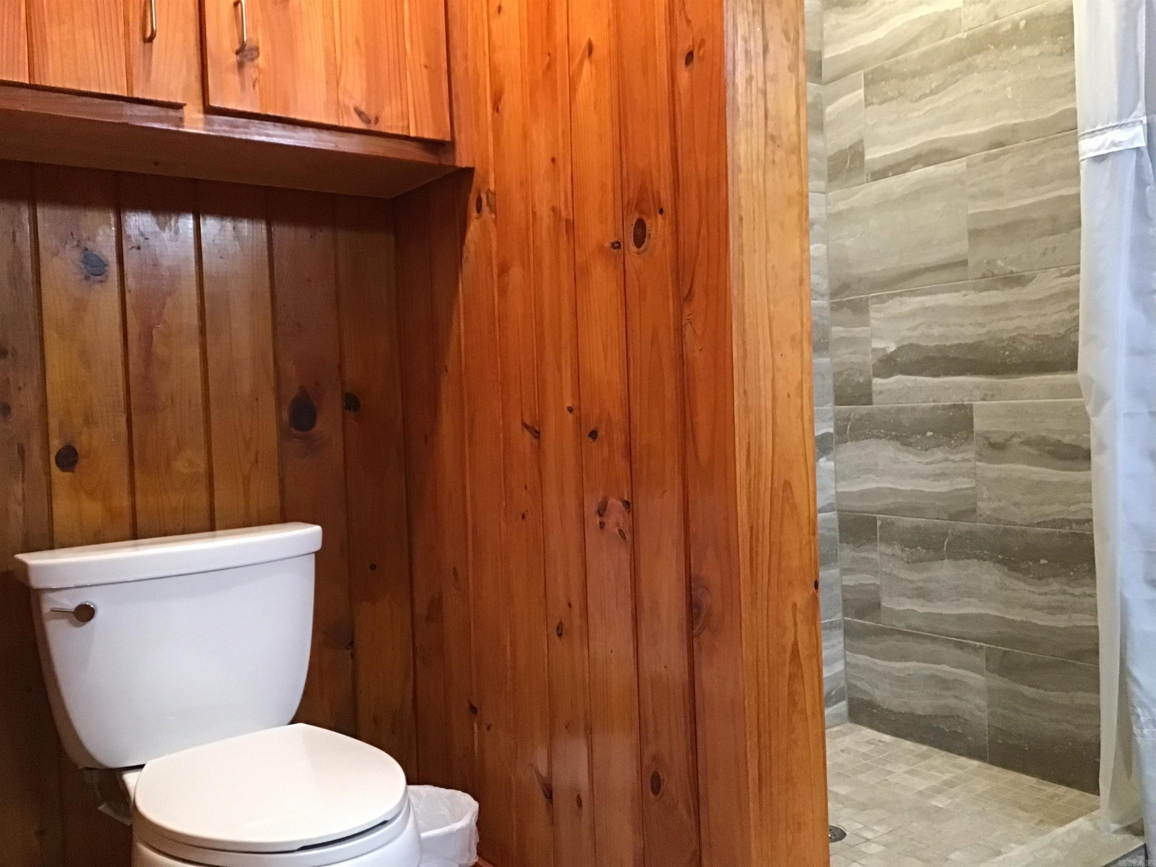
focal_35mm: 31
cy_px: 434
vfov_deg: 45.4
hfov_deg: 58.4
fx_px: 1035
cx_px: 578
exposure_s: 1/24
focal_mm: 3.3
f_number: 2.4
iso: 200
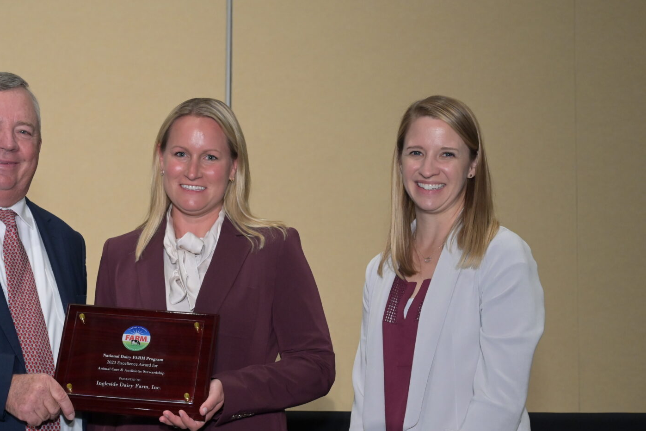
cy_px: 263
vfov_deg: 16.1
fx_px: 1525
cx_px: 246
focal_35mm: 85
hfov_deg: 23.9
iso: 3200
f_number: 6.3
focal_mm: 58
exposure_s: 1/160
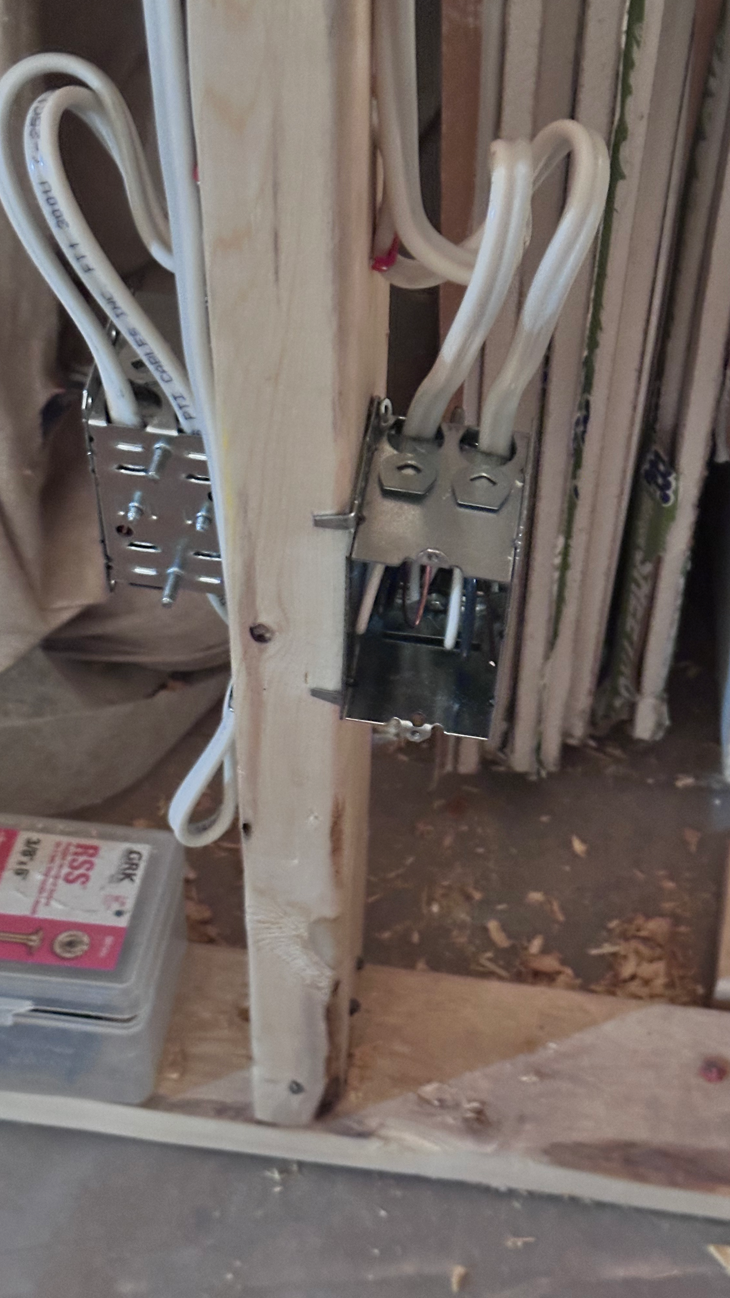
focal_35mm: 53
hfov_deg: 22.6
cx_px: 423
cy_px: 651
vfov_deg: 39.2
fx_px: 1824
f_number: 1.78
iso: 640
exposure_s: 1/20
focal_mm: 6.86
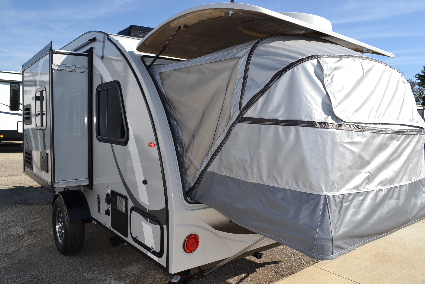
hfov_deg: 67.4
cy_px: 142
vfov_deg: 47.9
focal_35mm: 27
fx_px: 319
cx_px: 212
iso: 100
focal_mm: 18
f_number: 8
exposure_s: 1/200
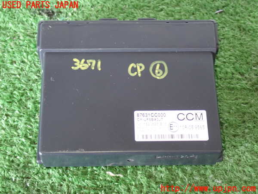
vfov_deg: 21.9
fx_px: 499
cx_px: 129
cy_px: 97
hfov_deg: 29.0
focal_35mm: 67
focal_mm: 11.88
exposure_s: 1/30
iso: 800
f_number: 3.8
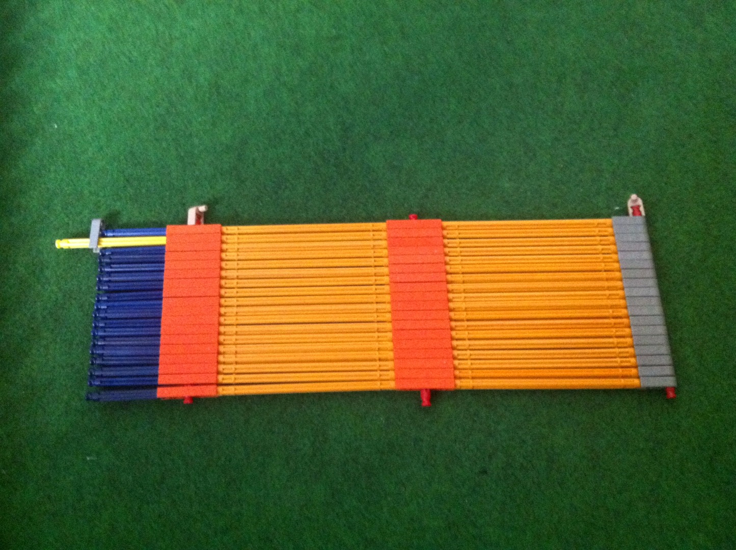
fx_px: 743
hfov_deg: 52.7
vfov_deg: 40.6
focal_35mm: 35
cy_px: 275
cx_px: 368
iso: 1000
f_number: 2.8
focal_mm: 3.85
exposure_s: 1/17
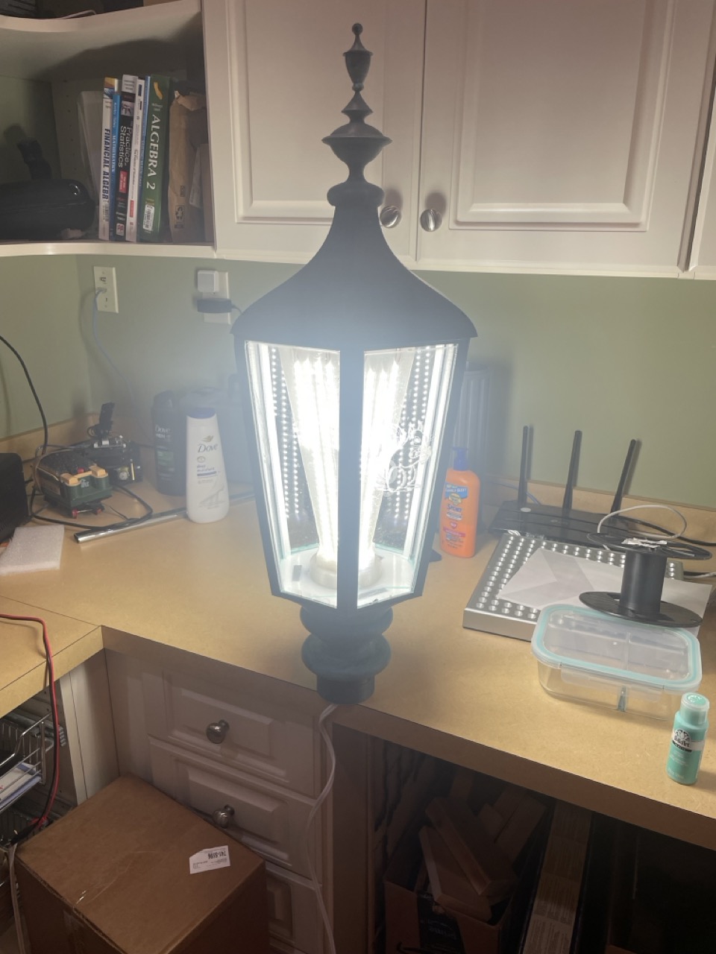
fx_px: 717
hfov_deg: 53.1
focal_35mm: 26
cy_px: 477
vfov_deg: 67.3
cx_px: 358
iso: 40
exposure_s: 1/120
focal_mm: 4.2
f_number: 1.6
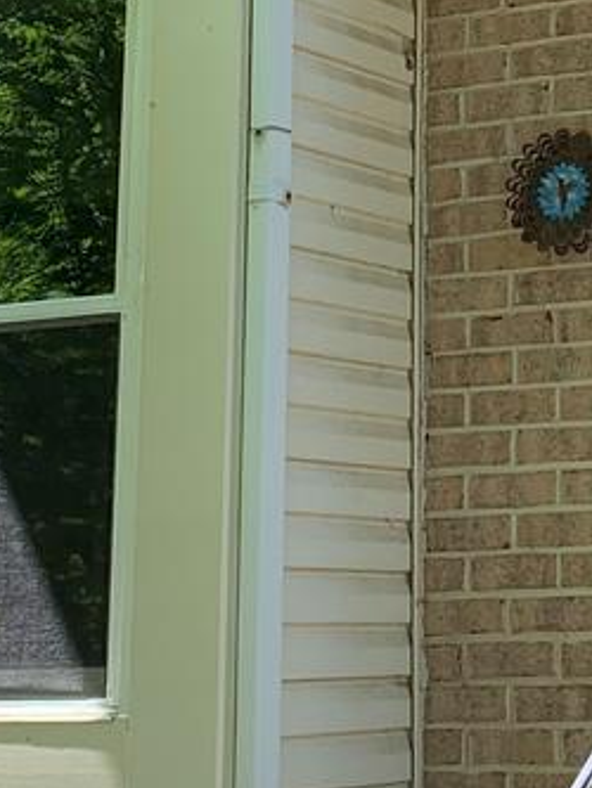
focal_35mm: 120
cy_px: -211
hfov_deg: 12.2
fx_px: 2735
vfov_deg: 15.7
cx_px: 594
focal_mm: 4.25
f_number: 1.8
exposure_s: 1/320
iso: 25
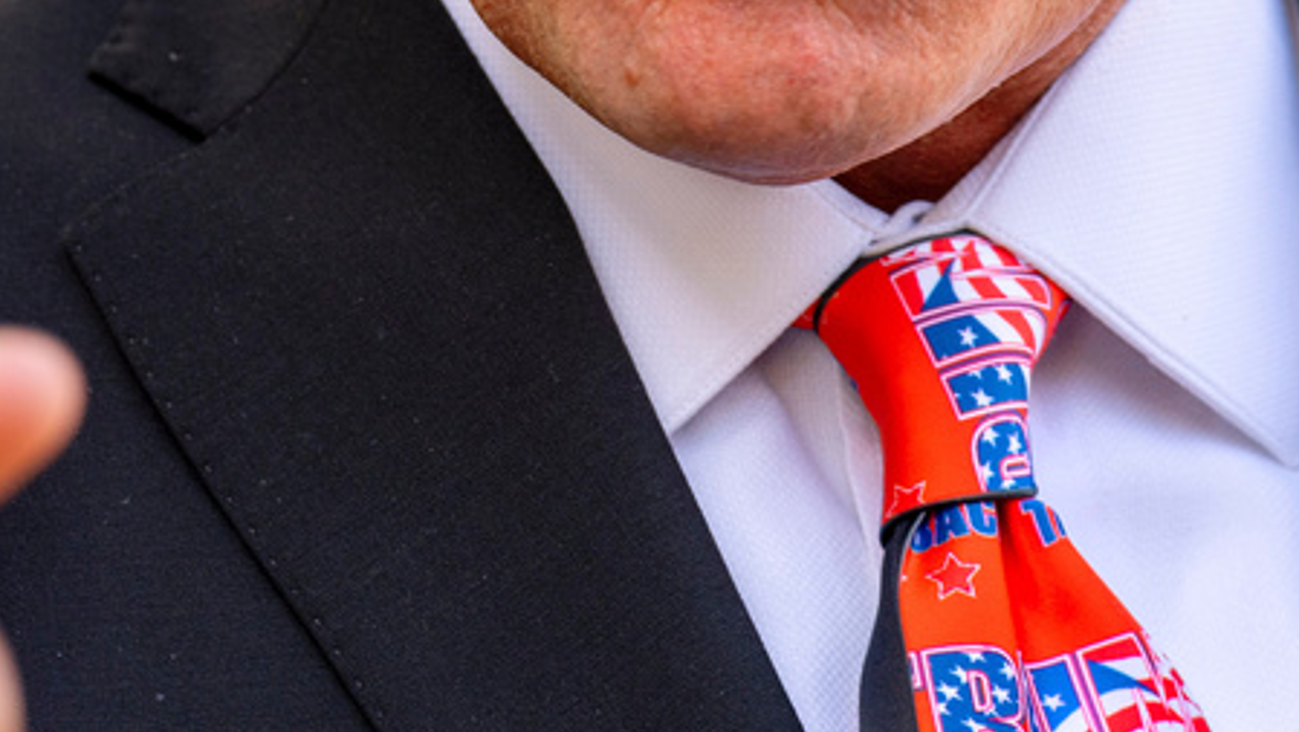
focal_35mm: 215
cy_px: 733
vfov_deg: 5.6
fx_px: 7409
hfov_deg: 10.0
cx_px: 706
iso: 320
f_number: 4.5
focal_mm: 90
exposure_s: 1/320
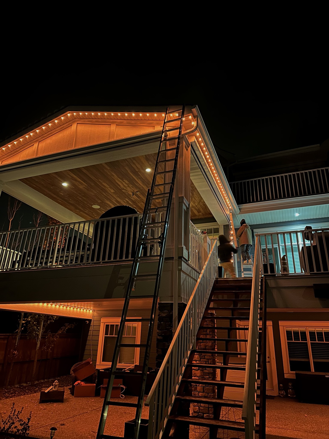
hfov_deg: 56.8
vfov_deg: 71.6
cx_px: 164
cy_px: 220
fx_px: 304
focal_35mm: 24
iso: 1000
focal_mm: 6.86
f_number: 1.78
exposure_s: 1/13
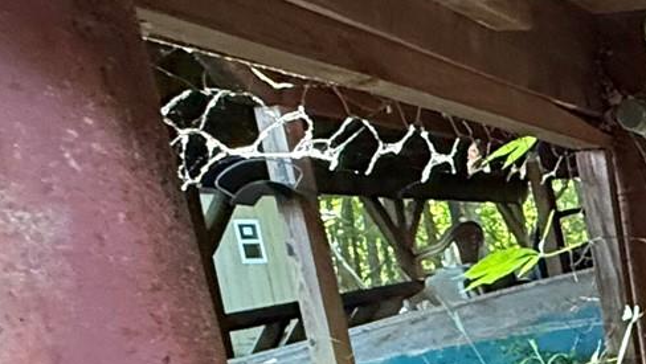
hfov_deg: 23.8
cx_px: 1037
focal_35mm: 64
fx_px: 1097
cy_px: 392
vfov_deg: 18.2
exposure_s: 1/60
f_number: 2.2
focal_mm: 2.22
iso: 500
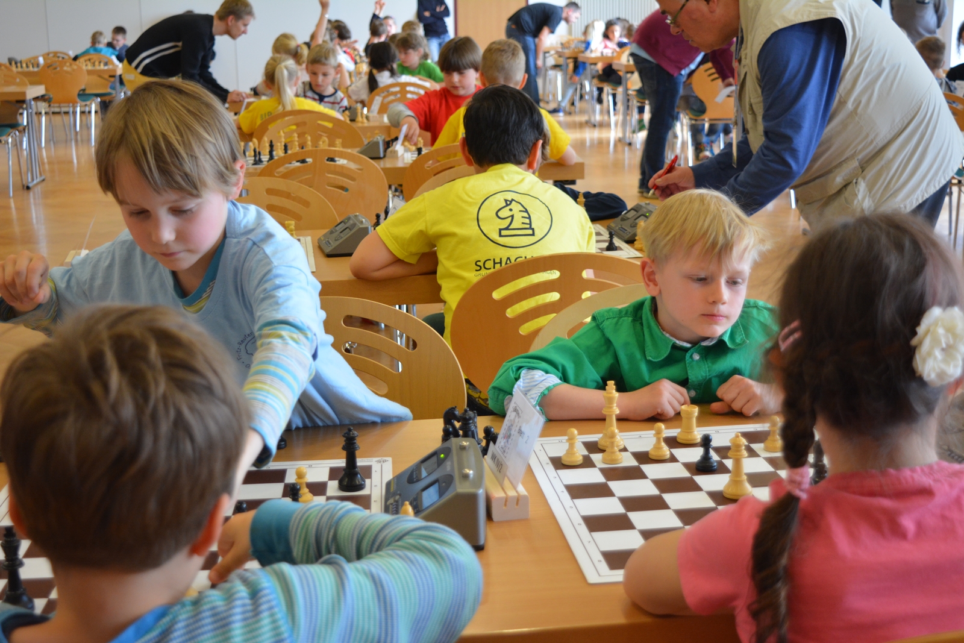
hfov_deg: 37.8
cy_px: 322
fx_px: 1406
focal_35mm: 52
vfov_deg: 25.8
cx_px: 482
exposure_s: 1/50
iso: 800
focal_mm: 35
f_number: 4.5
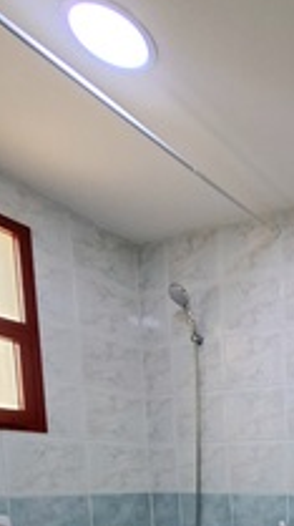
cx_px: 403
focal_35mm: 31
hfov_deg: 28.9
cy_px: 535
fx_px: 431
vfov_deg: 49.9
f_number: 2.2
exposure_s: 1/50
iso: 160
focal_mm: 1.74
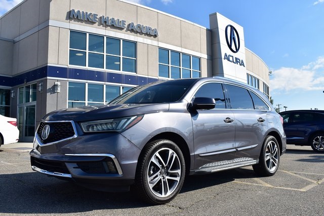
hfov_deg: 57.2
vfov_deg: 40.0
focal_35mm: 33
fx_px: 297
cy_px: 108
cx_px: 162
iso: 100
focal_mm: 22
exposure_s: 1/320
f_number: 9
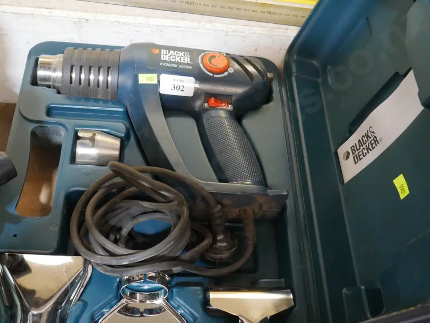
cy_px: 180
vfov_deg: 33.6
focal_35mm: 43
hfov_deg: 43.8
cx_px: 204
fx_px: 534
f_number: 4.5
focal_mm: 17
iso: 2000
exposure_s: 1/60
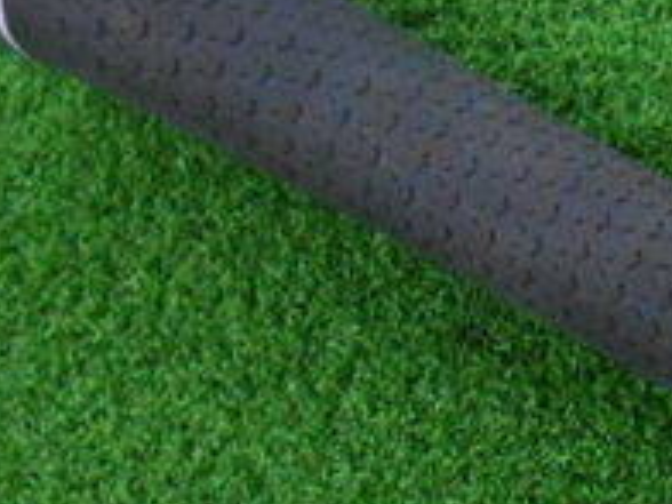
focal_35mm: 85
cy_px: 370
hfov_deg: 19.8
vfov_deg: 17.3
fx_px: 1650
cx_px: 1025
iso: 800
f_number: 3.2
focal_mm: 4.6
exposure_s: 1/80
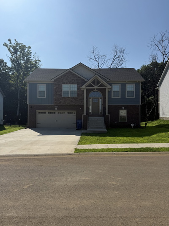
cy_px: 113
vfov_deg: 71.6
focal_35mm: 24
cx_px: 84
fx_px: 156
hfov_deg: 56.8
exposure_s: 1/9091
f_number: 1.78
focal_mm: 6.76
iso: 80
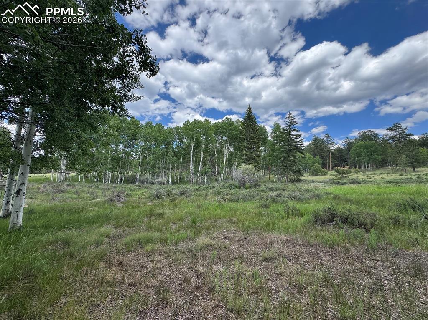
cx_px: 214
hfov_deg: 102.1
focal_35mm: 14
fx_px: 173
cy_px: 160
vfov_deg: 85.6
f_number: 2.2
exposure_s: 1/899
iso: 40
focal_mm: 2.22
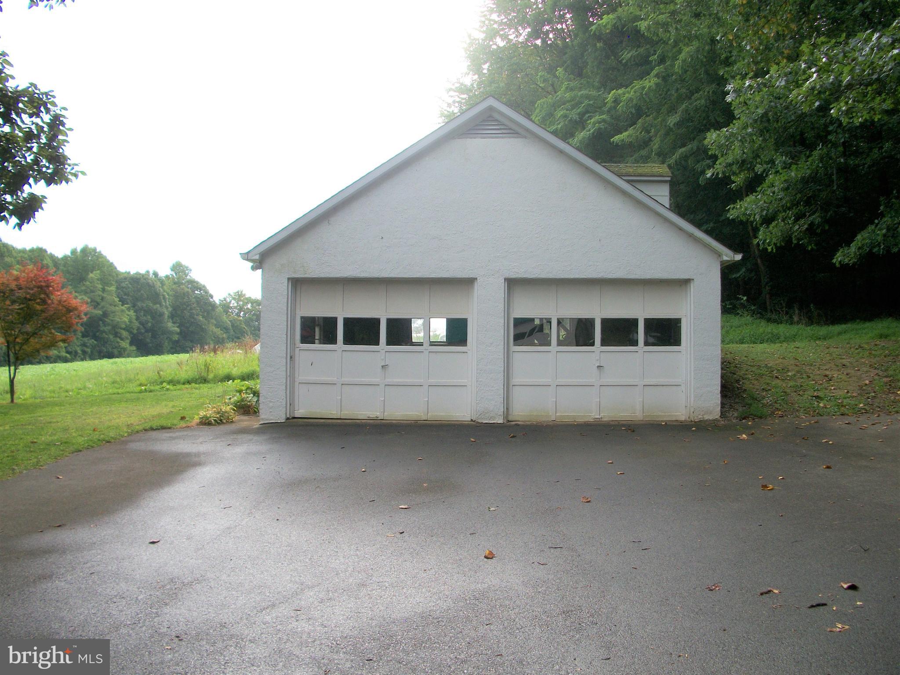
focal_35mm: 35
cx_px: 450
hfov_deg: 52.6
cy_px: 338
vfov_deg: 40.7
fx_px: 910
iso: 80
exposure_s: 1/200
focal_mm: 6.3
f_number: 3.1
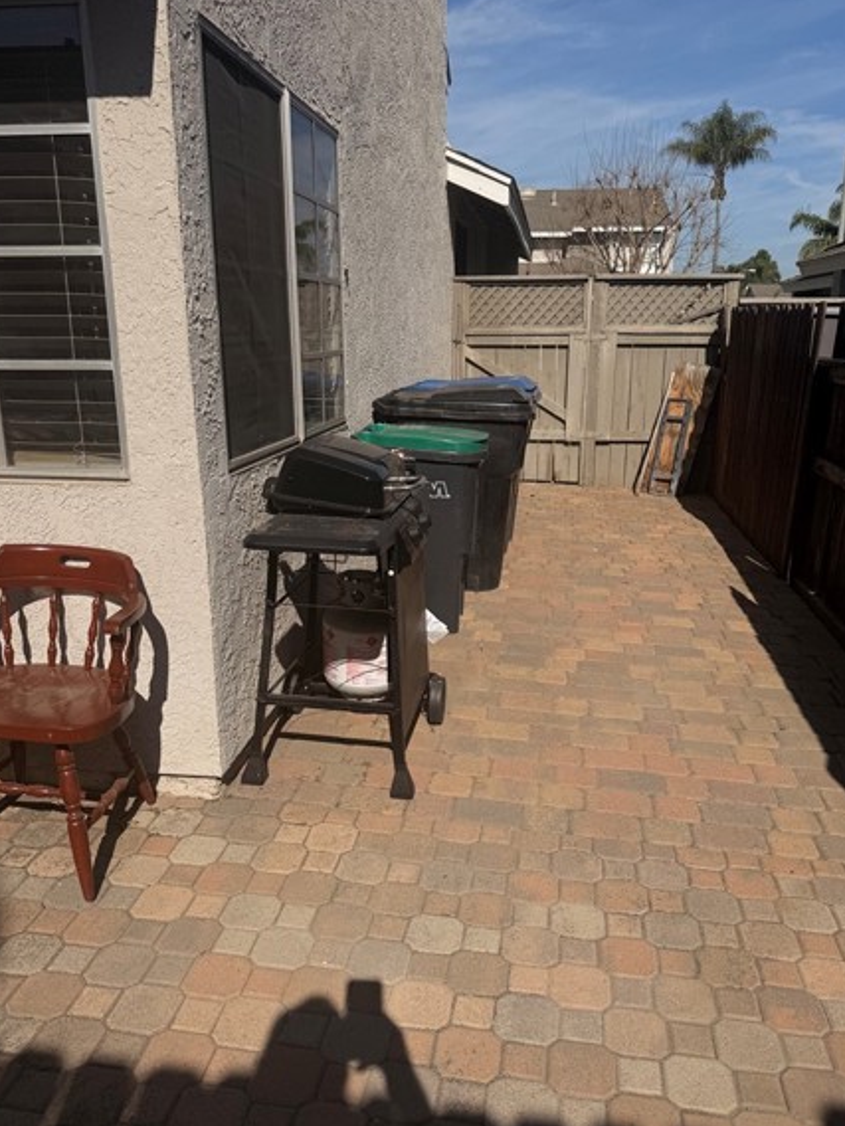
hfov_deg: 51.3
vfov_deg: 65.3
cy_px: 576
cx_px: 447
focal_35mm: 27
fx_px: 878
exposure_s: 1/11905
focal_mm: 6.76
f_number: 1.78
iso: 80
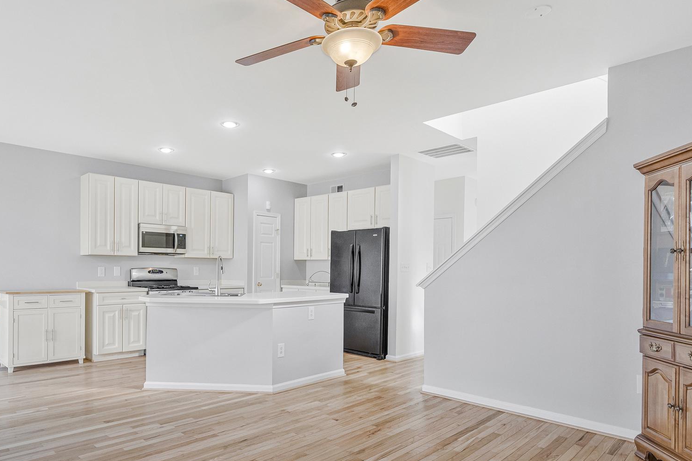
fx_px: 423
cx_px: 262
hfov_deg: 77.3
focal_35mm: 22
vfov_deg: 56.8
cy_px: 276
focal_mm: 16
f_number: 7.1
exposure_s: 1/80
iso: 1250
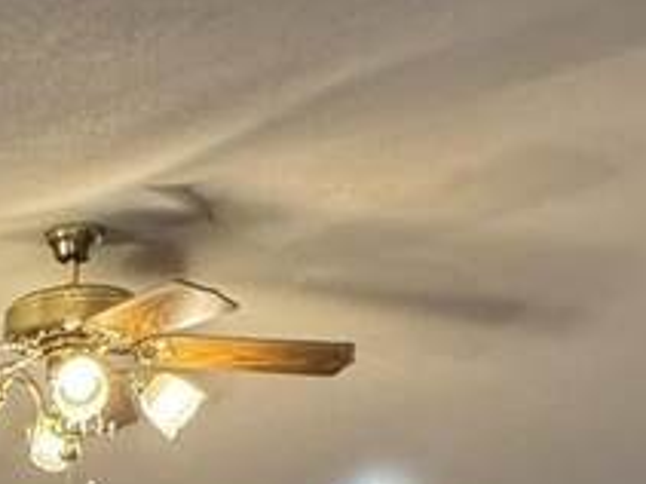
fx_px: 1585
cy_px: 1115
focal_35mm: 85
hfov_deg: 20.3
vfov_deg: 13.4
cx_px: -282
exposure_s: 1/60
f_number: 2.2
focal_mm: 2.22
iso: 320
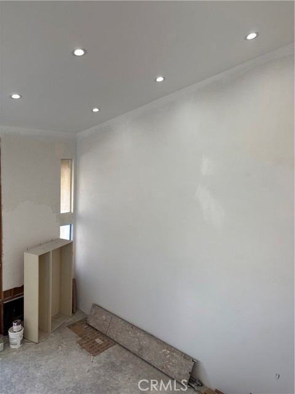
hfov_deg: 53.1
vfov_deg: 67.3
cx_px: 148
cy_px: 197
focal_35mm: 26
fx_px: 295
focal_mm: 5.96
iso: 40
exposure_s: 1/247
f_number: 1.6
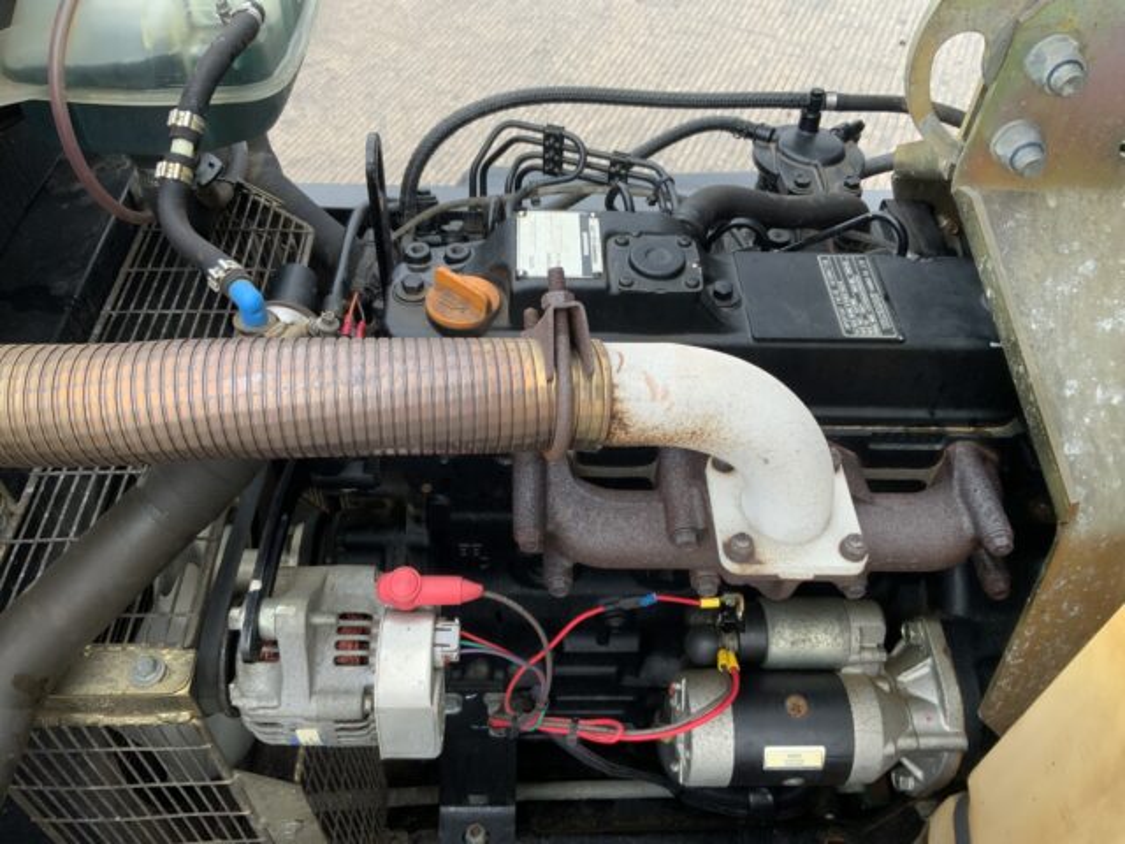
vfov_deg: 48.2
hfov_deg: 61.7
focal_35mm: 29
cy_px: 422
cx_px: 562
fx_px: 942
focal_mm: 3
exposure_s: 1/83
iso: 64
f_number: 1.8
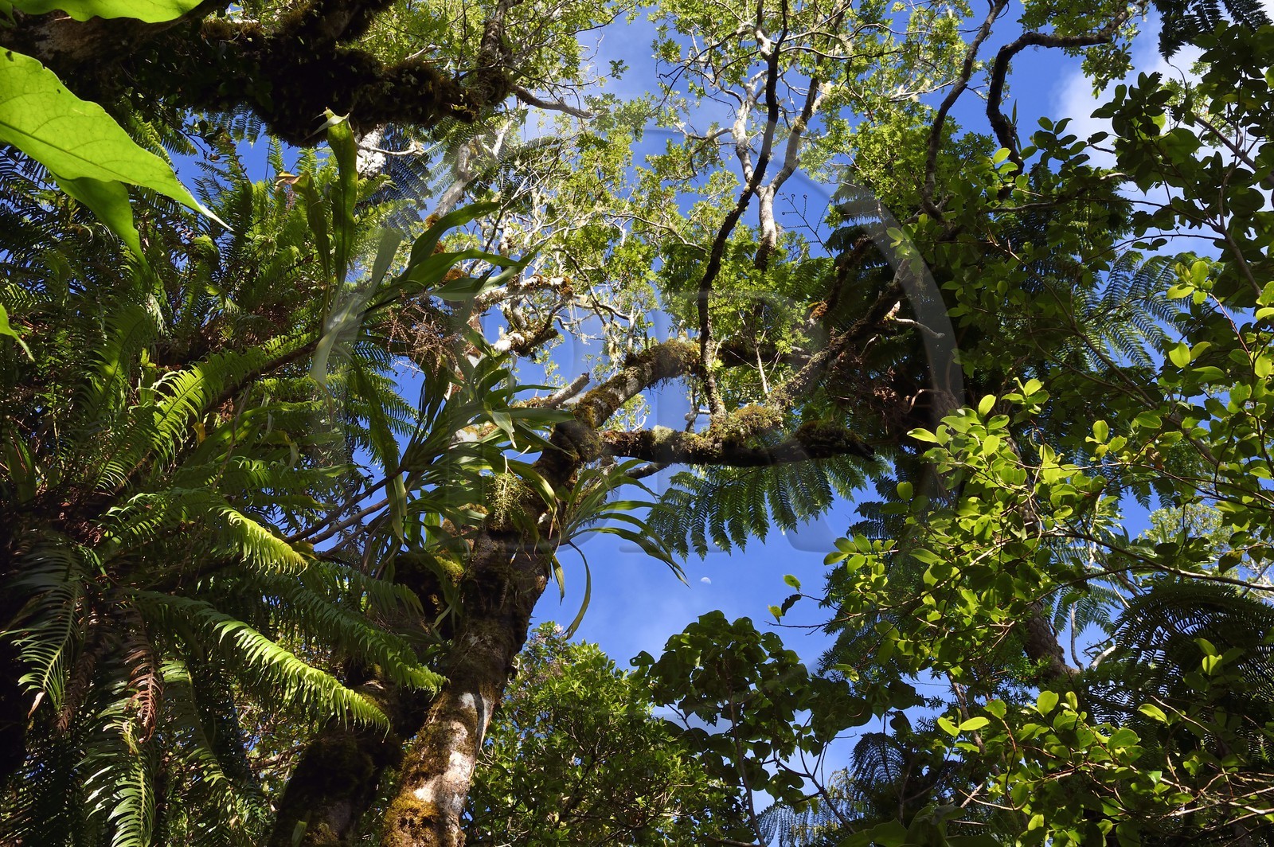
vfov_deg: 41.0
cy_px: 424
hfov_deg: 58.8
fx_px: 1131
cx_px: 637
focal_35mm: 32
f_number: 13
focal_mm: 32
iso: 400
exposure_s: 1/160
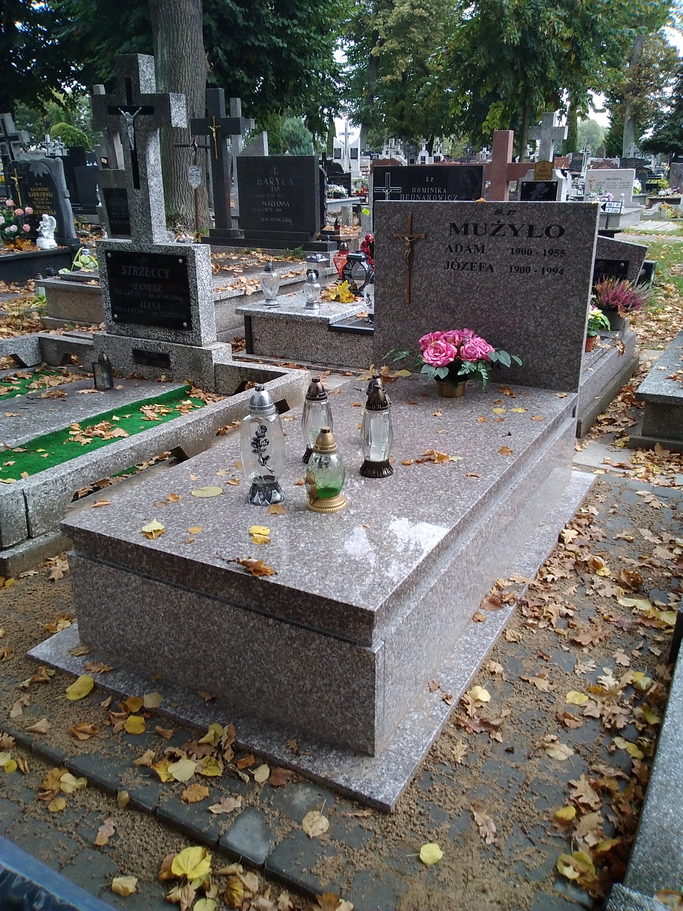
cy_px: 456
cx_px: 342
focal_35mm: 29
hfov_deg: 48.2
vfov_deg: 61.7
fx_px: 763
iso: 105
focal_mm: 2.39
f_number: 2.4
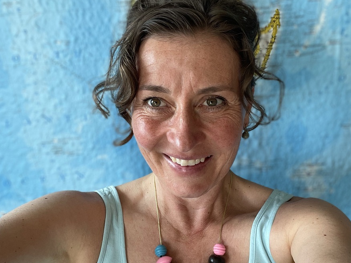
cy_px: 126
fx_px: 355
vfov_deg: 40.7
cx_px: 192
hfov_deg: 52.6
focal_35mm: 35
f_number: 2.2
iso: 100
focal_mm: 2.71
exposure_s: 1/69
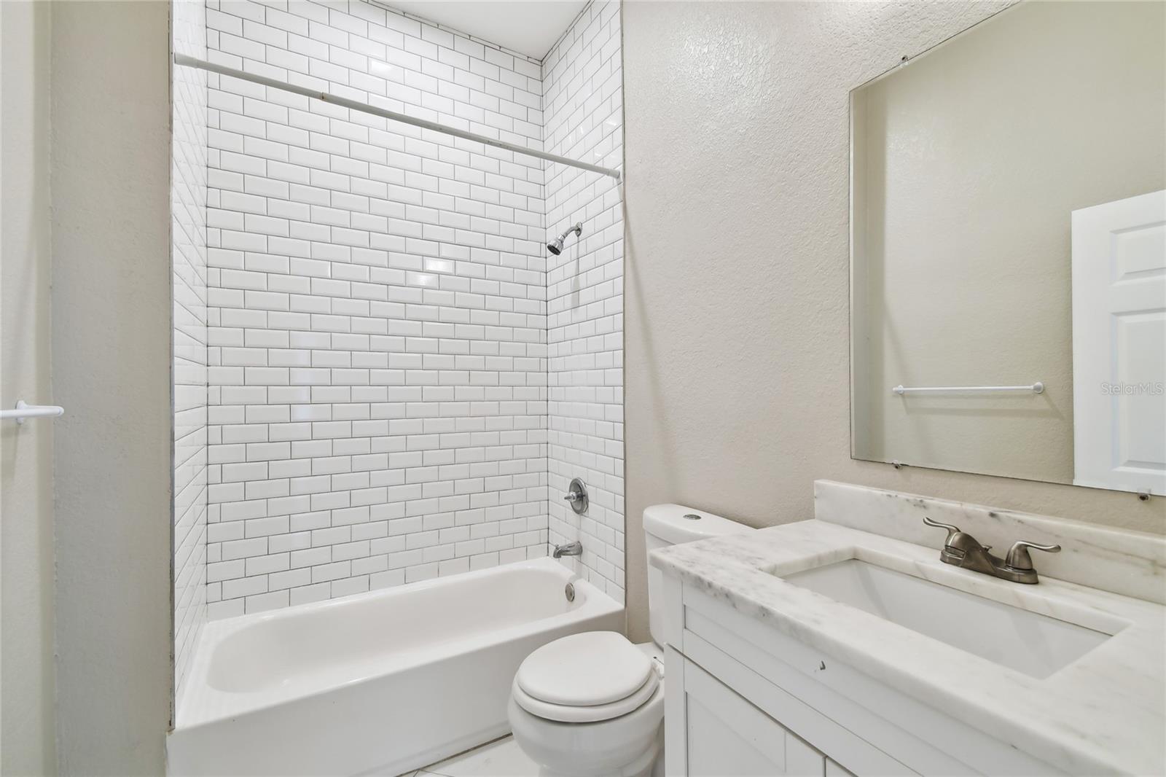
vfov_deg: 77.3
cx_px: 583
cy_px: 388
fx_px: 486
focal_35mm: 15
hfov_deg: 100.4
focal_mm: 10
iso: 100
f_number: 7.1
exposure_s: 1/6
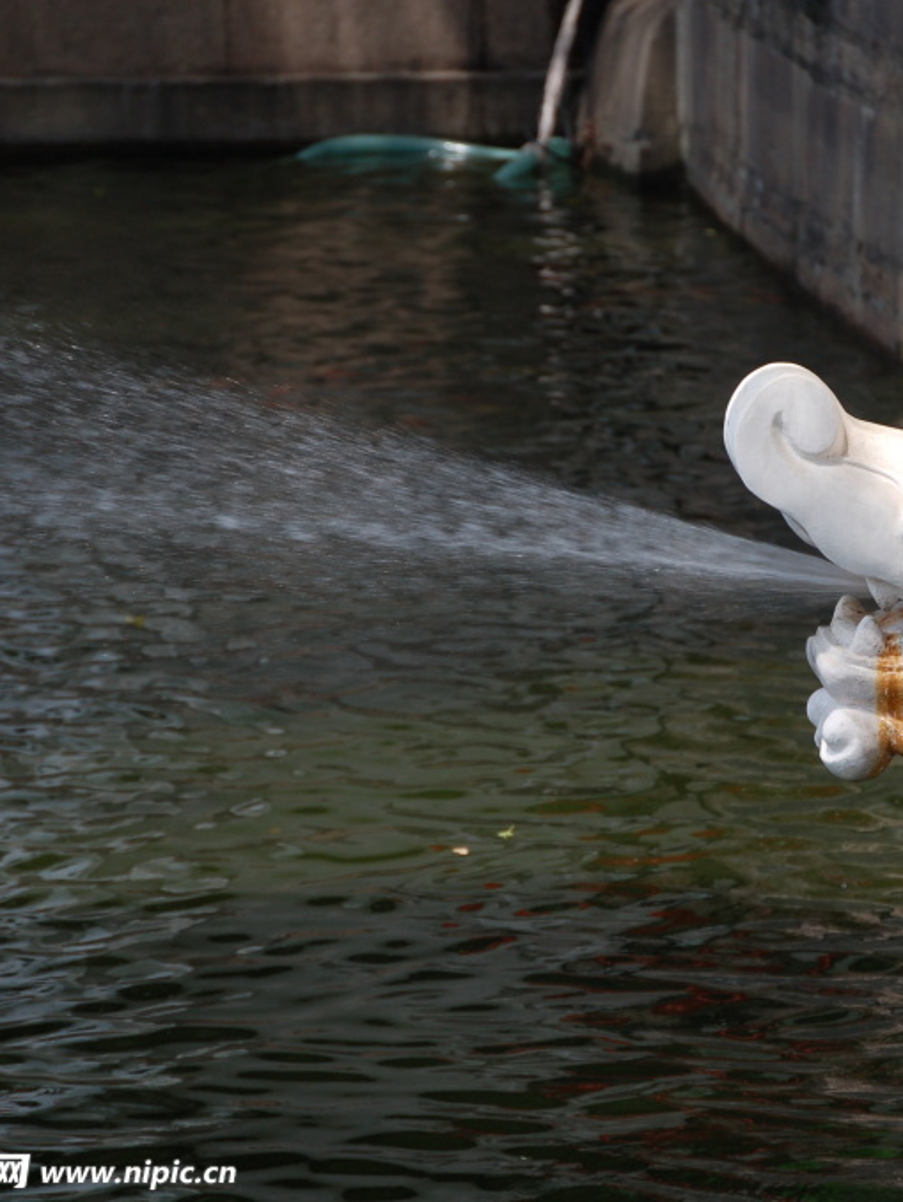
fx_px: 10210
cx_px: 770
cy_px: 600
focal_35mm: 294
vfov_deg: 6.7
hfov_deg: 5.1
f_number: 5
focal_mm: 135
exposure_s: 1/640
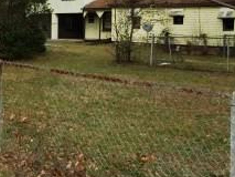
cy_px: 38
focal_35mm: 61
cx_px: 86
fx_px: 414
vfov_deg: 23.7
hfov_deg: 31.5
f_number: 2.2
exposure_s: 1/1414
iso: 32
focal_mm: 4.15
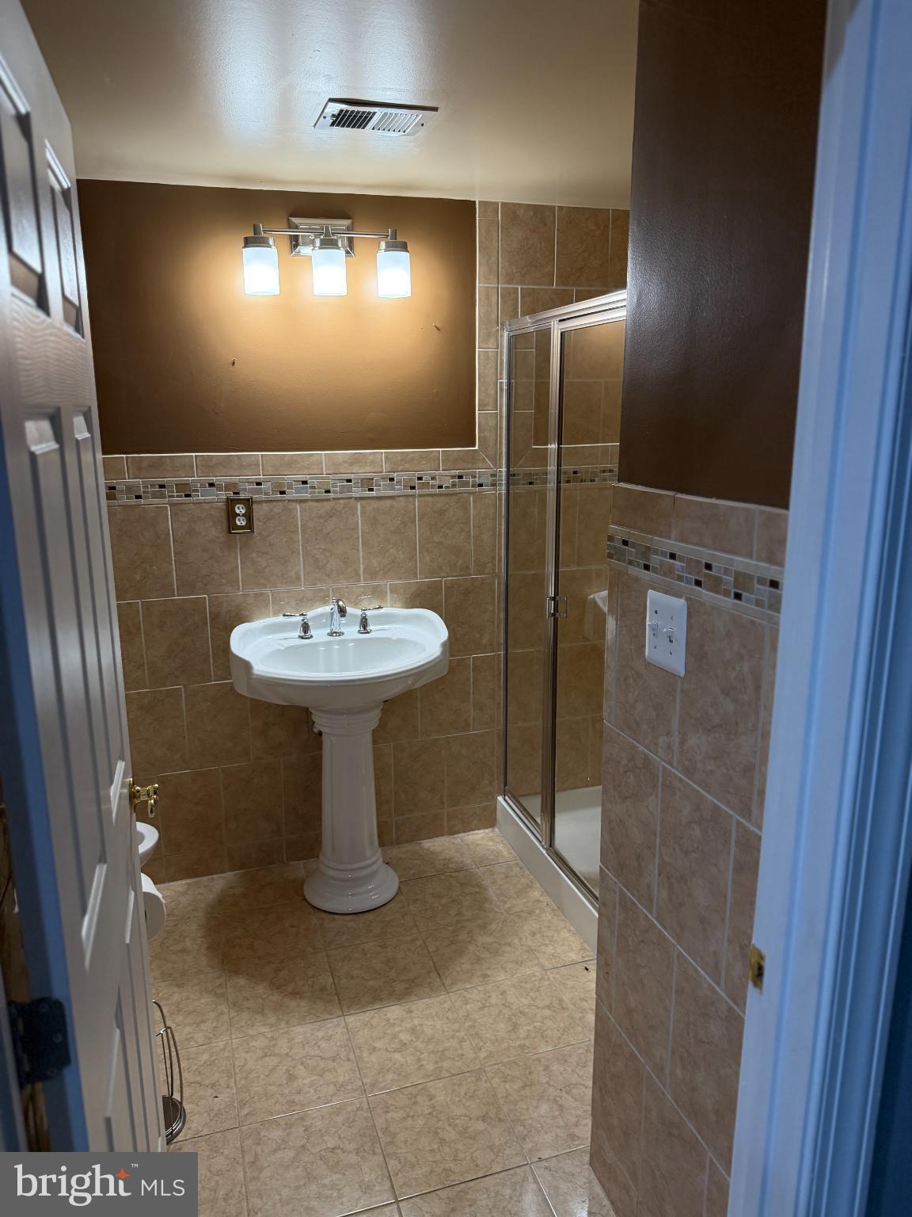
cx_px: 456
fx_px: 843
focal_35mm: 24
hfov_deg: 56.8
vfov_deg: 71.6
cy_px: 608
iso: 320
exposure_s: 1/120
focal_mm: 6.76
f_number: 1.78
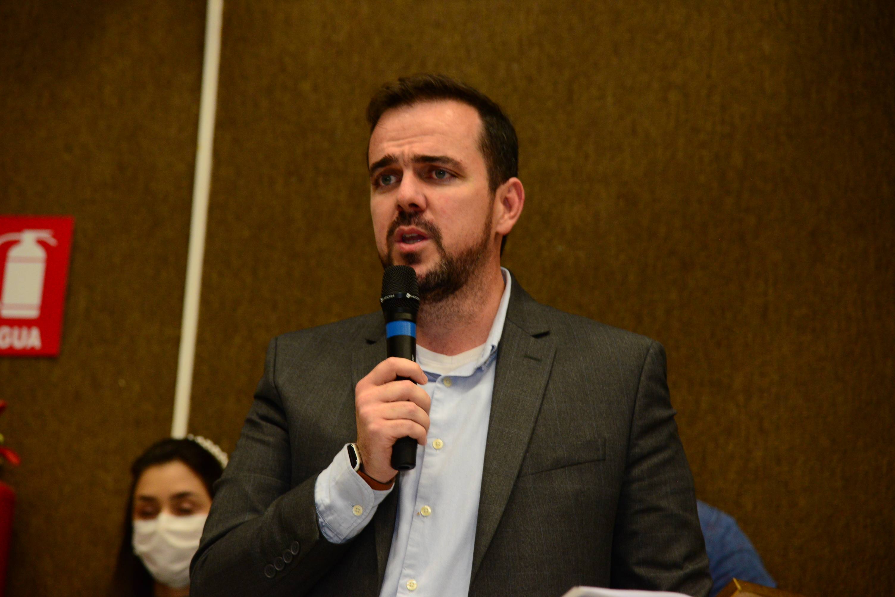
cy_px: 298
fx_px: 2984
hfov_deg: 17.1
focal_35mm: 120
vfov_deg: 11.4
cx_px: 448
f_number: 4.5
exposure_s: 1/125
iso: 3200
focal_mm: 120
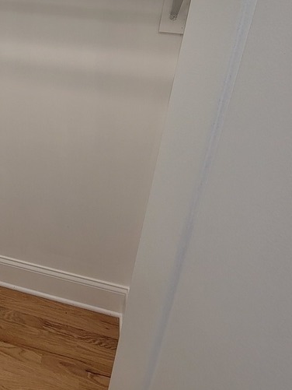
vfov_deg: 59.9
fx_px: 315
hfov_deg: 45.1
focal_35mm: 28
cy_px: 96
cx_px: 29
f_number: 2.2
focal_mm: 2.2
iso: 100
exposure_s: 1/120
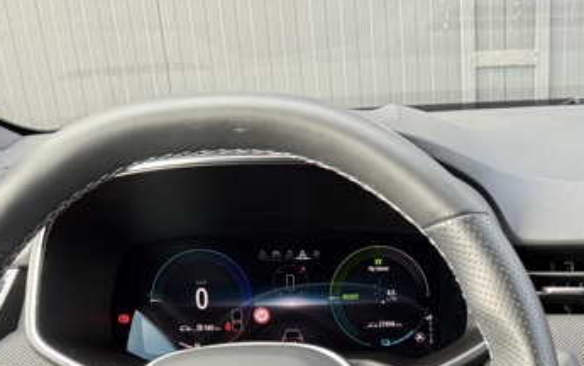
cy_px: 503
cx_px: 442
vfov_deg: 19.8
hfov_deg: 33.8
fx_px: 939
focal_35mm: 59
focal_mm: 6.76
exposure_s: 1/108
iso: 200
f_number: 1.78
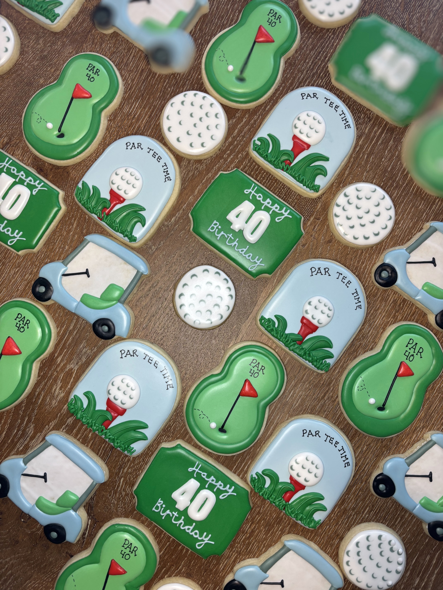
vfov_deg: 67.3
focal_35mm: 26
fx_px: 444
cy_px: 295
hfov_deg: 53.1
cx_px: 222
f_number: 1.6
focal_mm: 5.96
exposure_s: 1/120
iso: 64
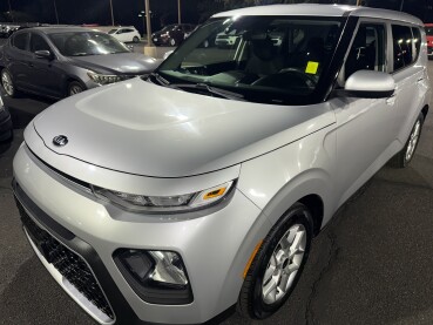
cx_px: 216
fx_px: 300
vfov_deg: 56.8
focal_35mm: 24
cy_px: 162
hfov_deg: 71.6
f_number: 1.78
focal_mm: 6.76
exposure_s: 1/36
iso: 100
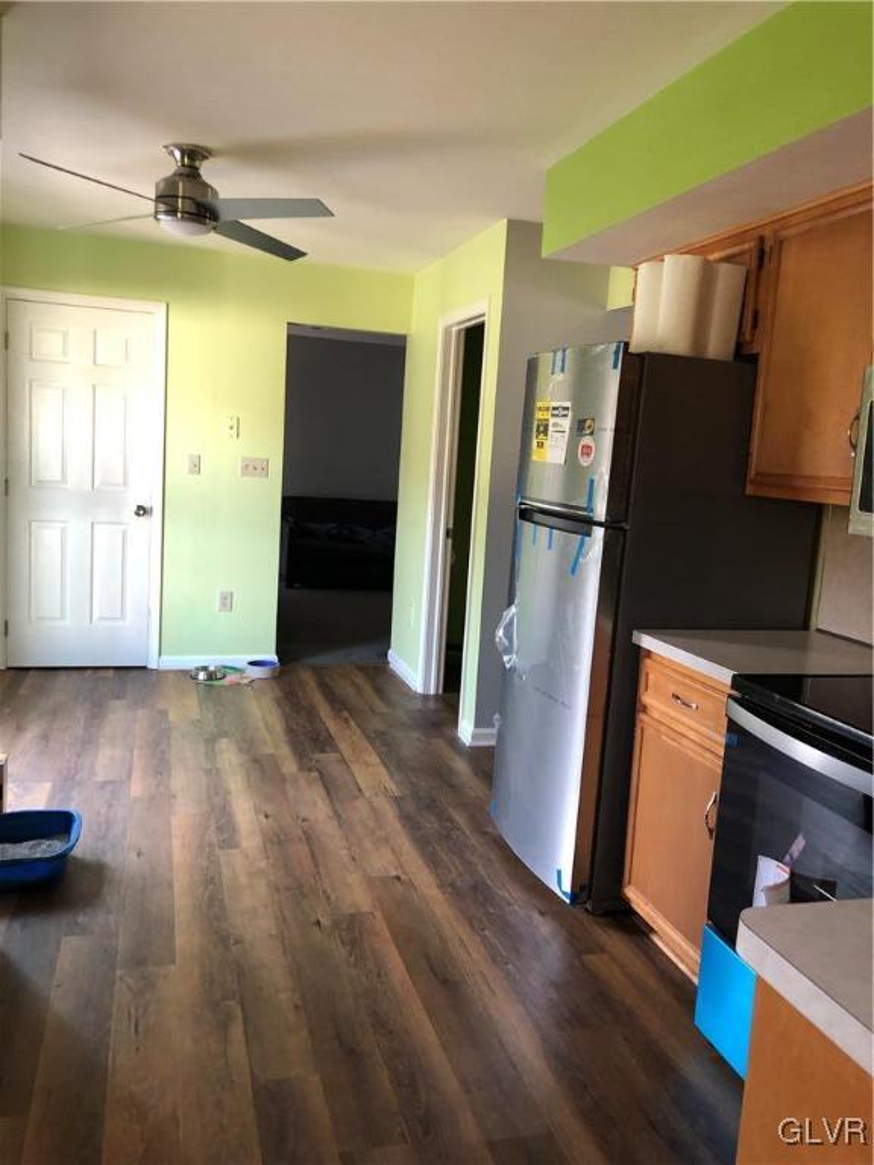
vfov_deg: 63.4
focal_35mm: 28
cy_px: 582
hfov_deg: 49.7
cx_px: 437
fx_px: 943
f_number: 1.8
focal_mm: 4
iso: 40
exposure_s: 1/15
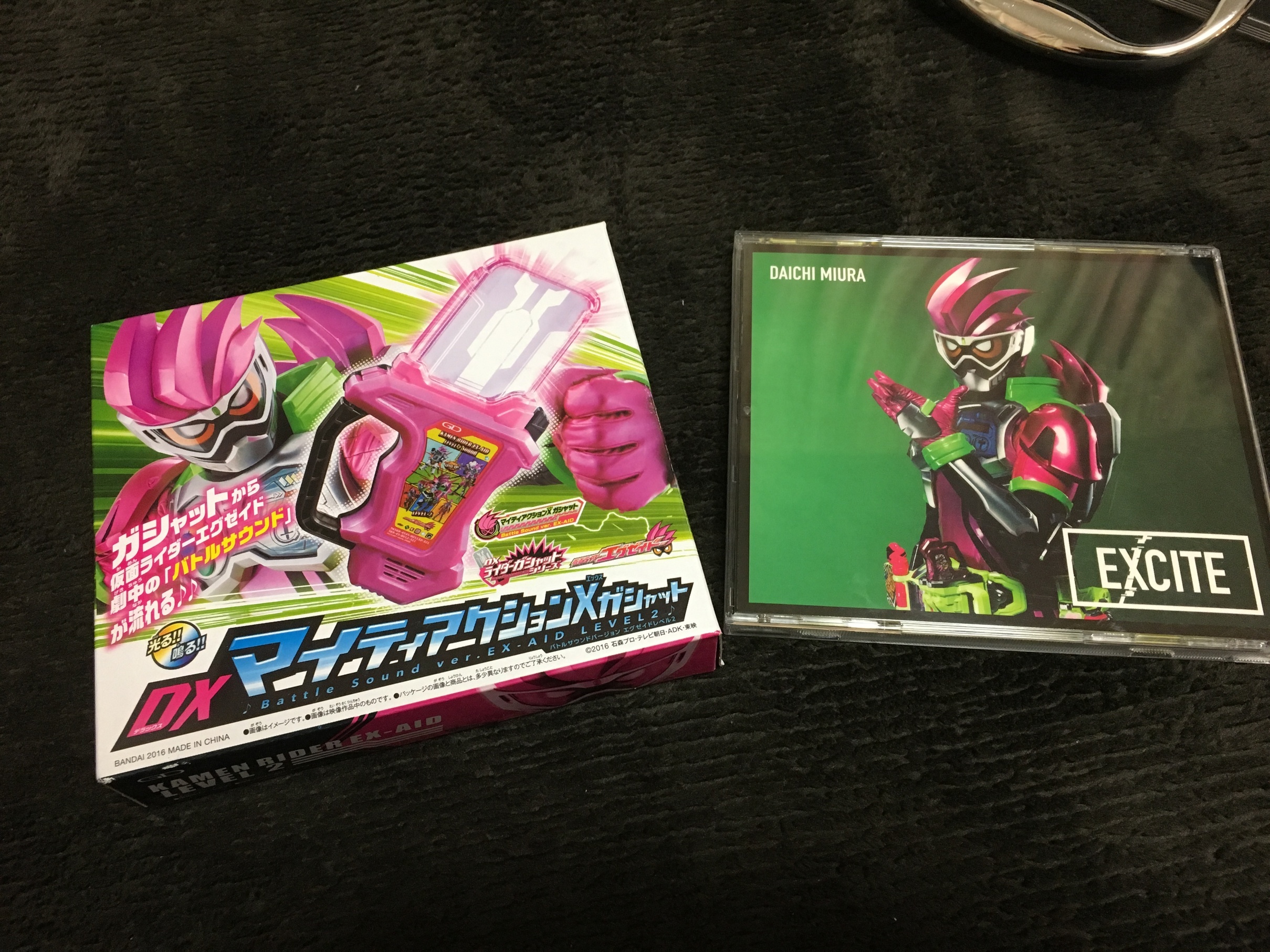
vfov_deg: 48.2
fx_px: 1064
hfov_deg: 61.7
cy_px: 476
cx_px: 635
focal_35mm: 29
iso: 160
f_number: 2.2
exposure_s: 1/30
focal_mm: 4.15
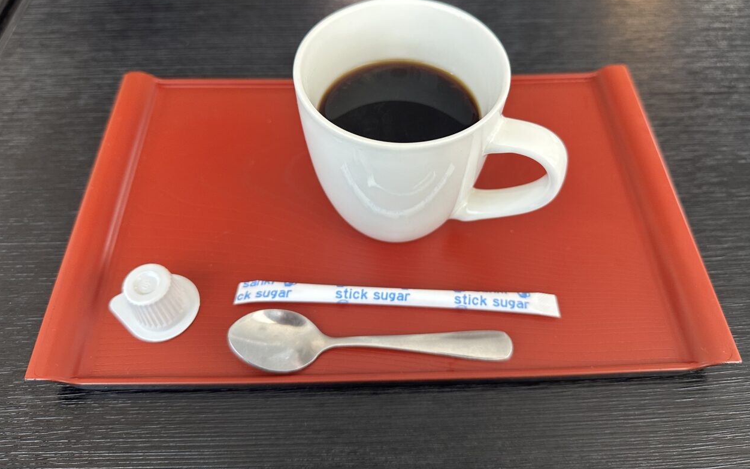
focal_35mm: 26
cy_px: 183
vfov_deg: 47.3
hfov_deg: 70.4
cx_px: 380
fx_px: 532
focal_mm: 6.86
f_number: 1.78
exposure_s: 1/104
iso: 250
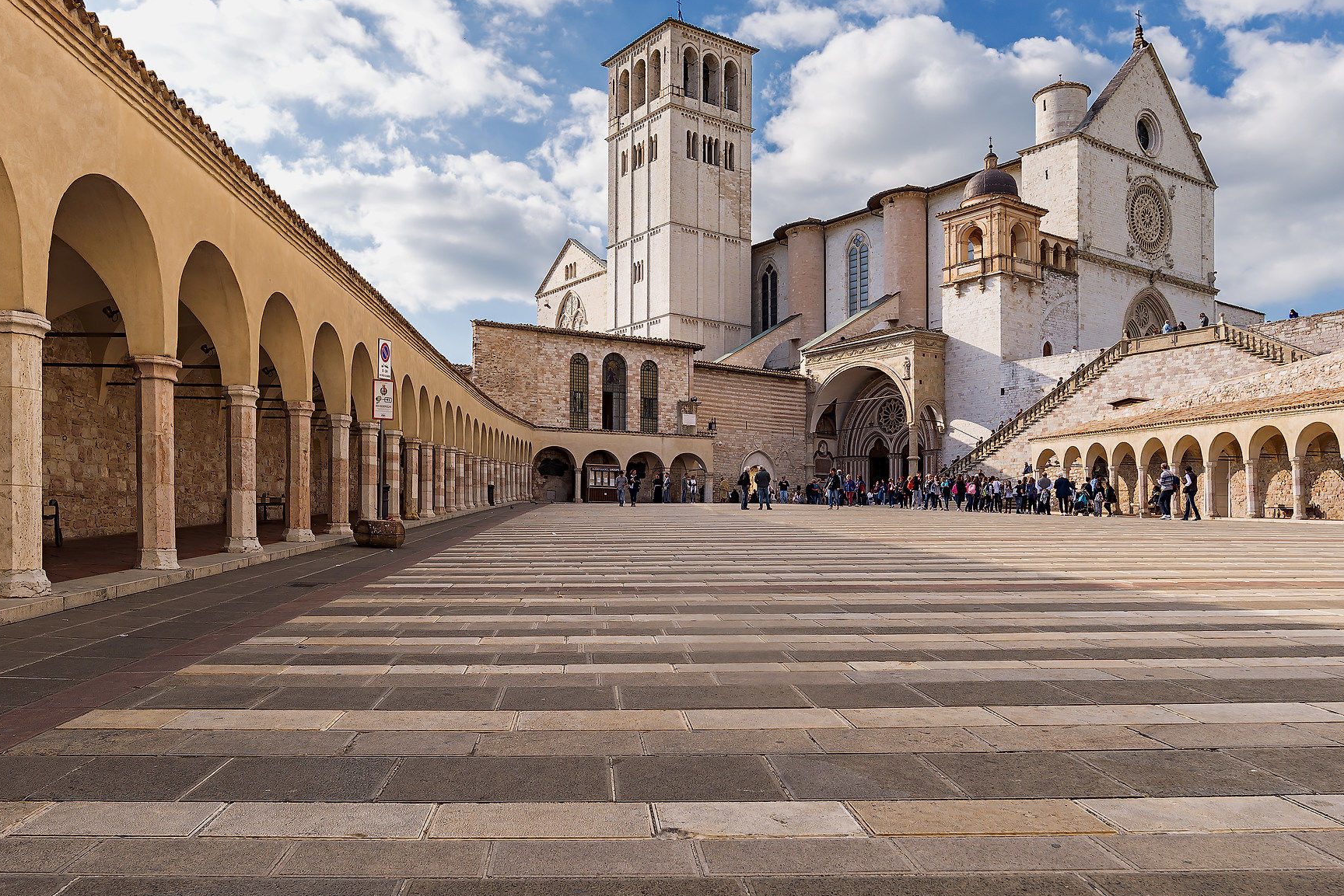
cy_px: 446
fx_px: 934
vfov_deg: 51.3
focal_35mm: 25
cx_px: 817
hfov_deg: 70.6
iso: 100
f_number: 8
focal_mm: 18
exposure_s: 1/200
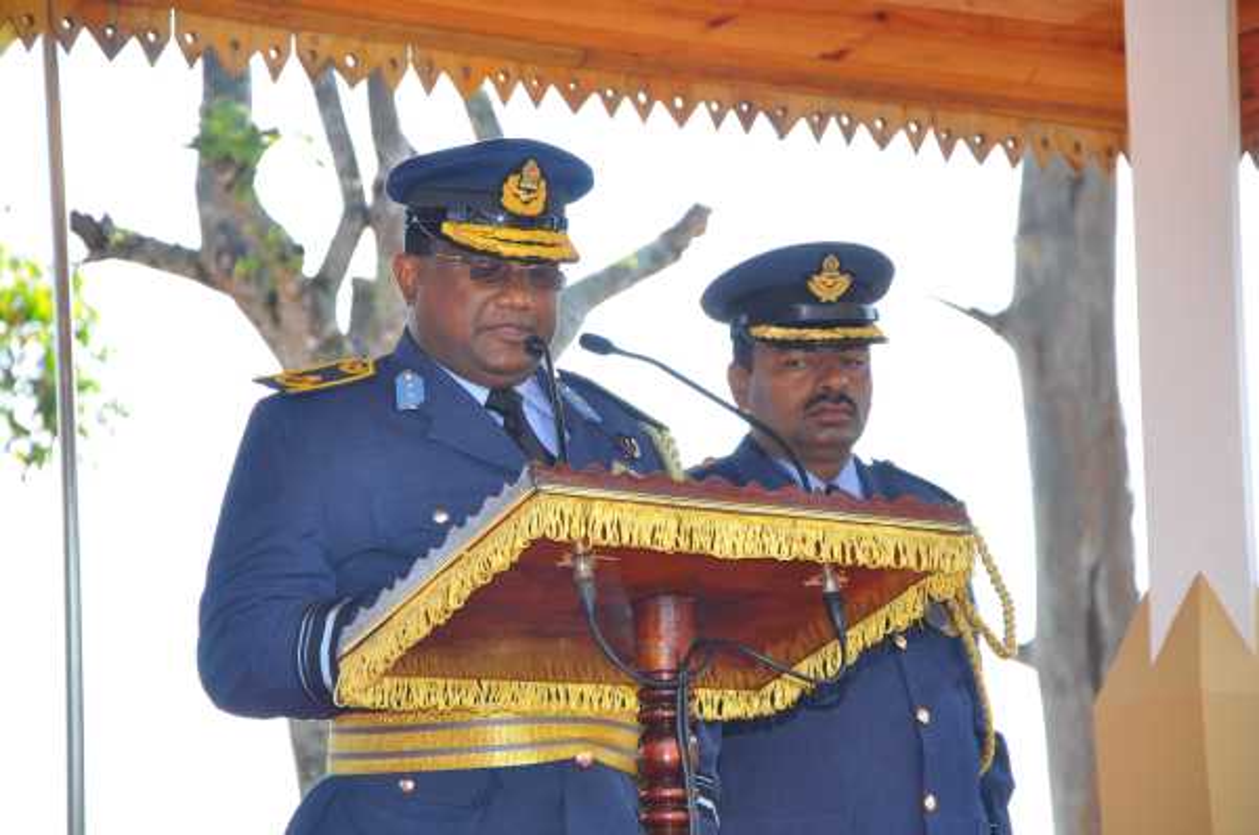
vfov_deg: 9.9
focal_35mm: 138
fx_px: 4818
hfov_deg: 14.9
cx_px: 630
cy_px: 418
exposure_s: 1/125
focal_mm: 92
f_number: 6.3
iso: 200
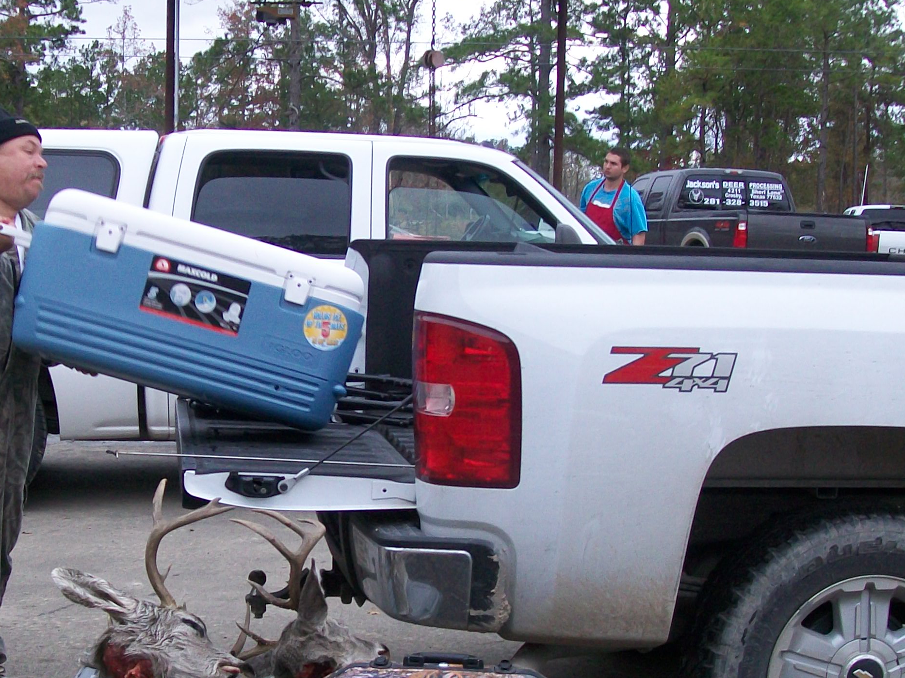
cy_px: 391
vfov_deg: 21.9
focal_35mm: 67
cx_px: 258
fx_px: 1751
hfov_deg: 28.7
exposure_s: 1/125
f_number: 2.7
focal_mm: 6
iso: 64
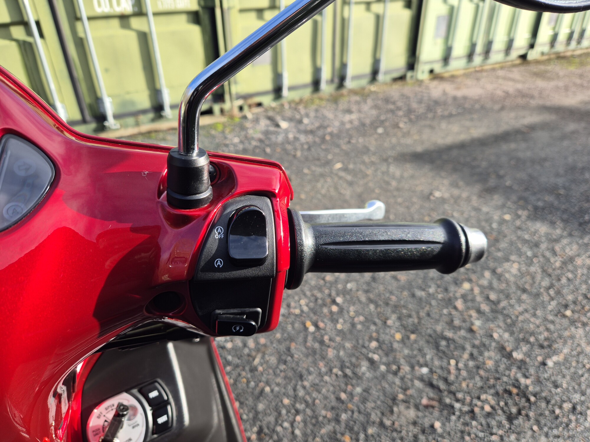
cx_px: 295
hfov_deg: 73.9
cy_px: 221
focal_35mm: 23
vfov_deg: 58.9
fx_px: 392
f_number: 1.8
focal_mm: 5.4
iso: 25
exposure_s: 1/393
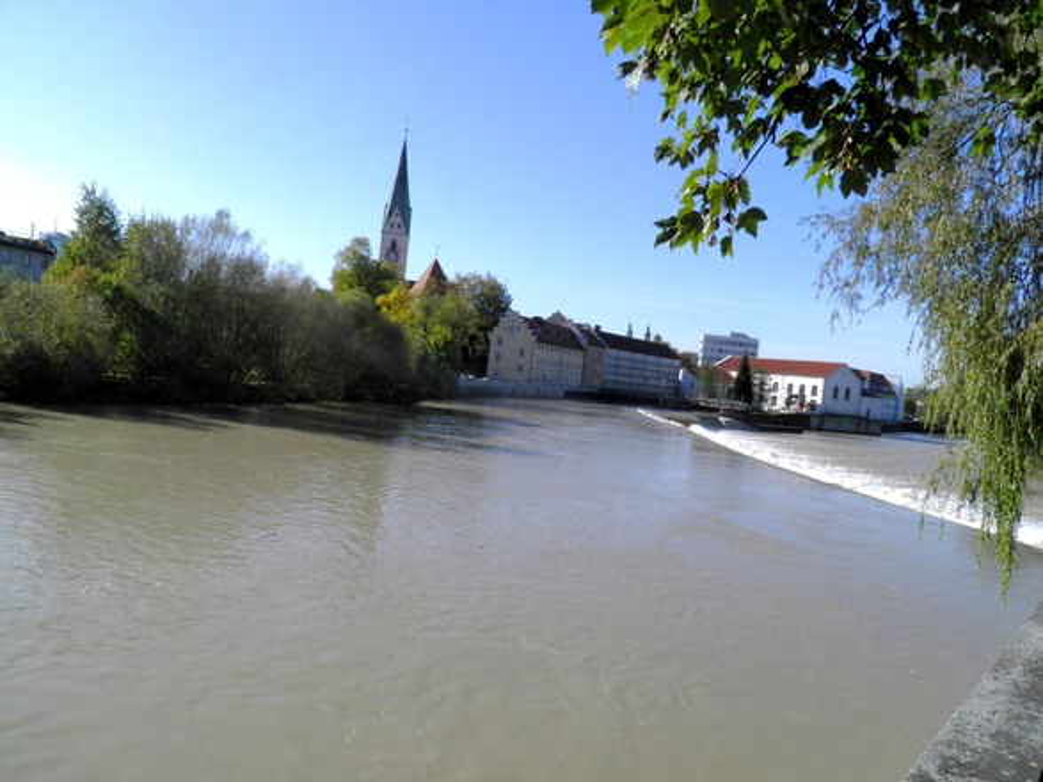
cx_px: 522
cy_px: 391
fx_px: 843
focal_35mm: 28
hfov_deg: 63.5
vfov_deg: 49.7
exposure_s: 1/640
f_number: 5.7
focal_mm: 4.9
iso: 100
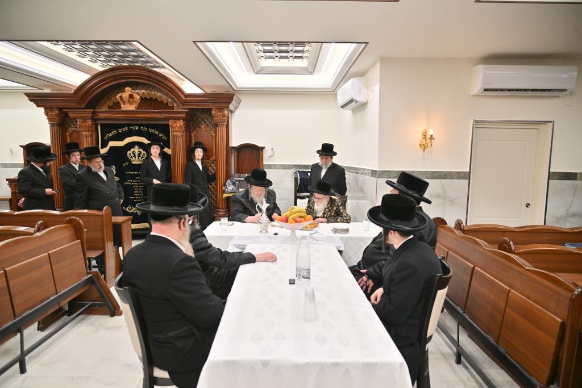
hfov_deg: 73.7
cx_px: 291
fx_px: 388
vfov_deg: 53.1
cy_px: 194
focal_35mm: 24
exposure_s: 1/250
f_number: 4
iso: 320
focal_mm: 24
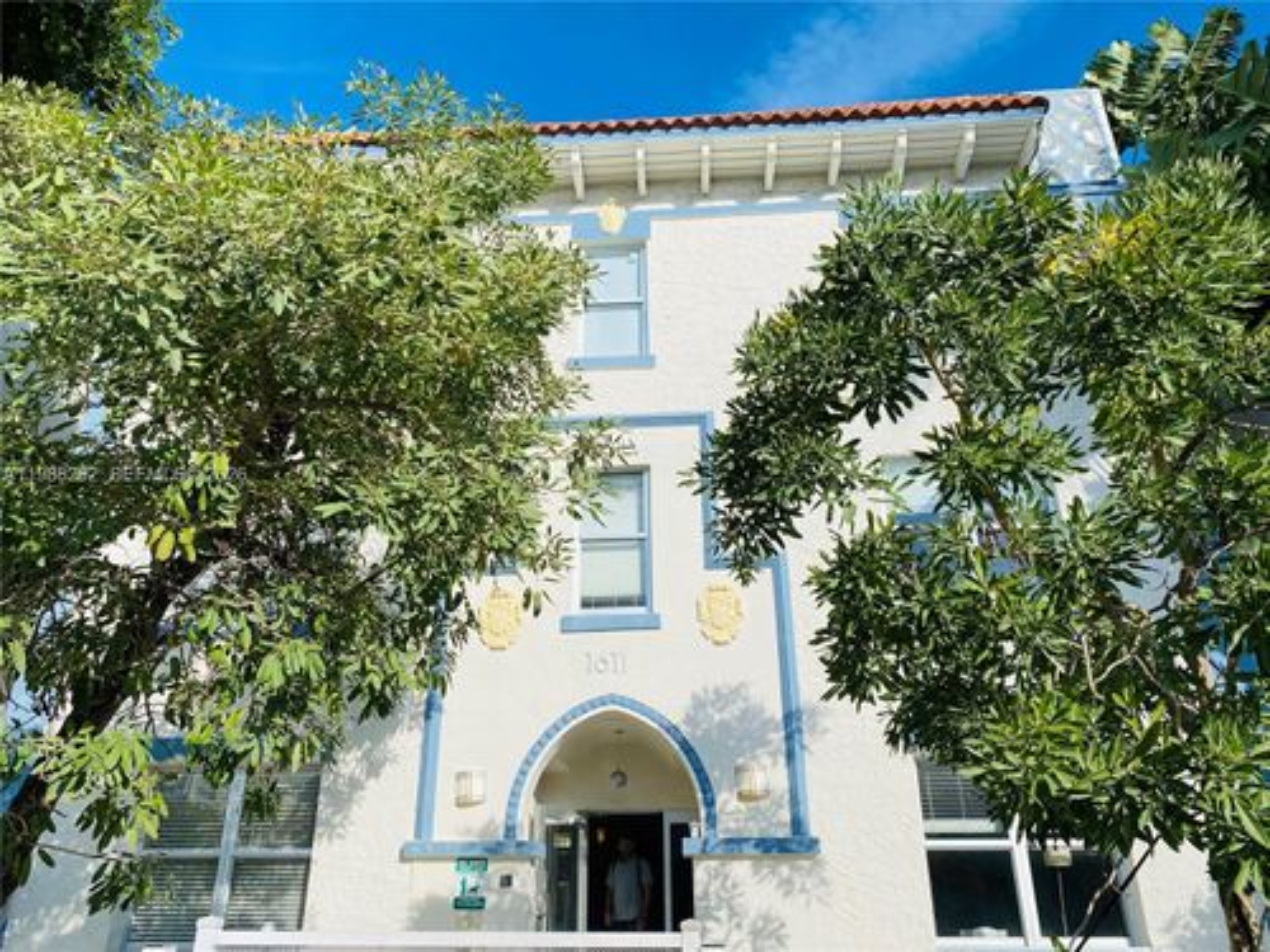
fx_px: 954
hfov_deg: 67.3
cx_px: 635
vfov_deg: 53.1
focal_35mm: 26
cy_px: 476
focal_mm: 4.25
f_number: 1.8
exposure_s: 1/3610
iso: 32
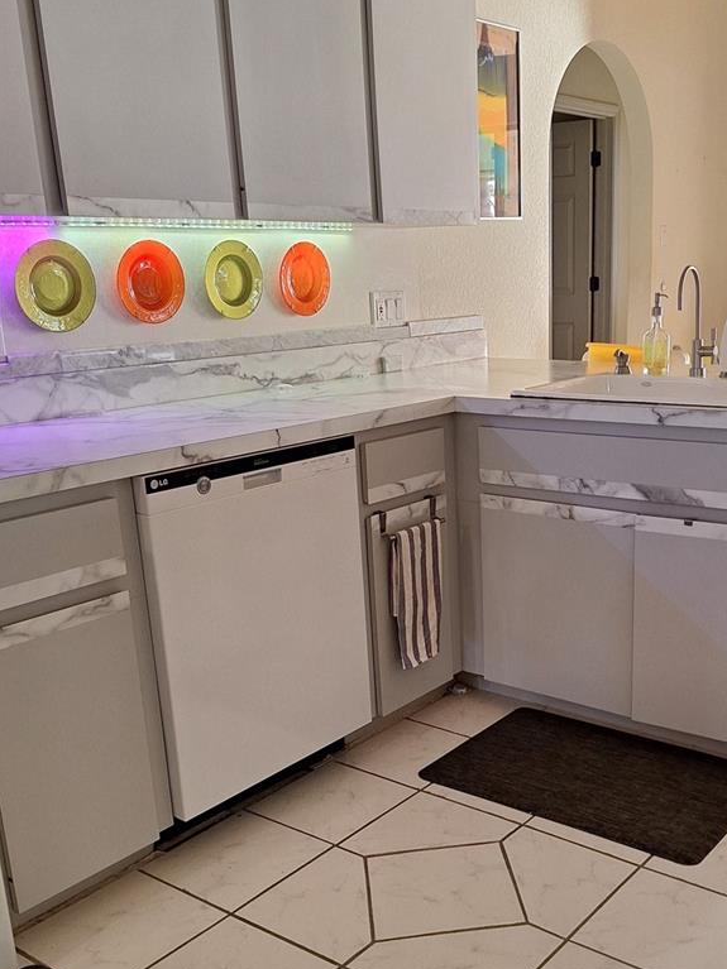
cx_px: 467
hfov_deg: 39.3
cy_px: 570
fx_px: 1008
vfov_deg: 51.1
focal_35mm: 36
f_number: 1.8
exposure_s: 1/40
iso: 100
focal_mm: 5.54
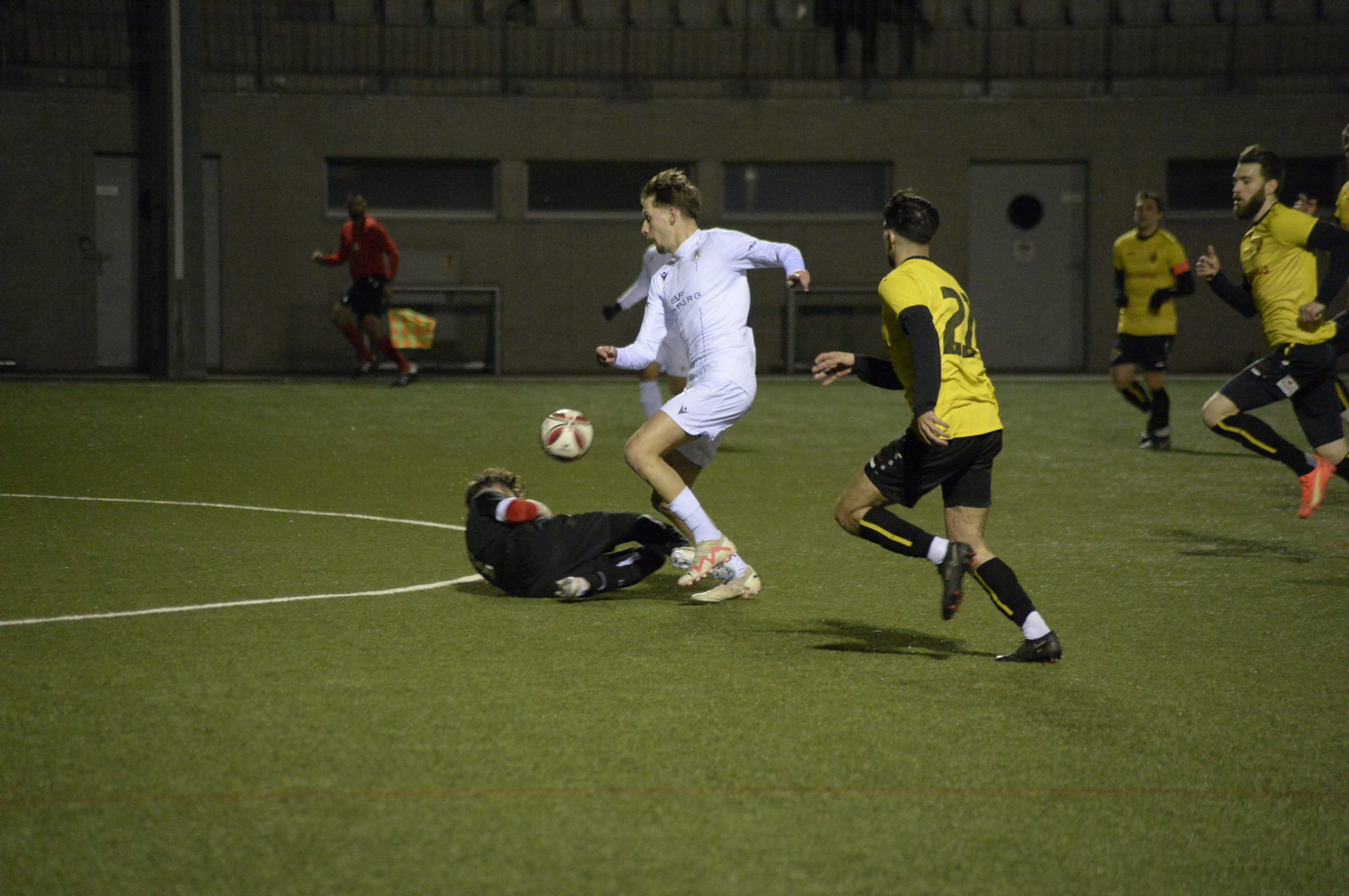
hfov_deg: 10.6
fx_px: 7299
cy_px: 448
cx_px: 674
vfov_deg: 7.0
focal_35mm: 195
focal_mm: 195
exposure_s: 1/640
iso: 12800
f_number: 4.8
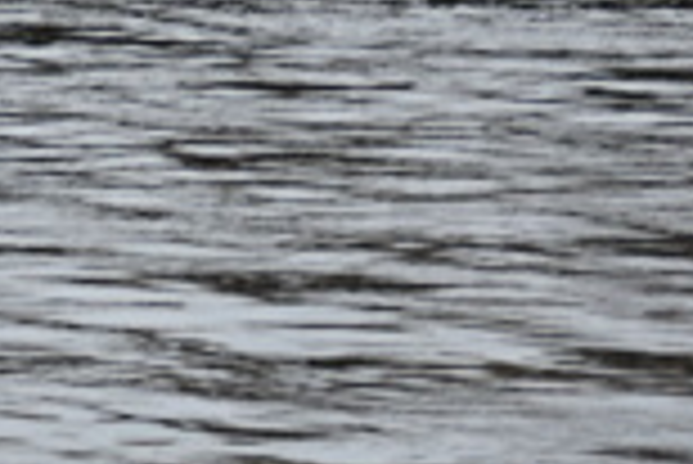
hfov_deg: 4.2
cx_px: -720
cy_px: -505
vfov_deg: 2.8
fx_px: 9287
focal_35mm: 482
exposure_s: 1/100
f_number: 5.3
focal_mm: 66
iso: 160
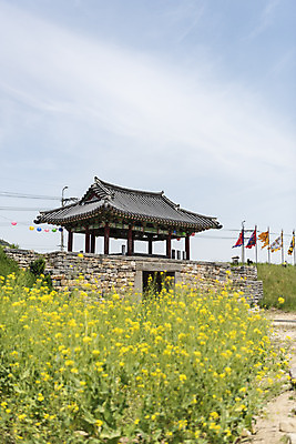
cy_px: 222
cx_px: 148
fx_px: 542
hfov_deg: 30.5
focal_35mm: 44
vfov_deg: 44.5
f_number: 3.2
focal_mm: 44
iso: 100
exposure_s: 1/2000
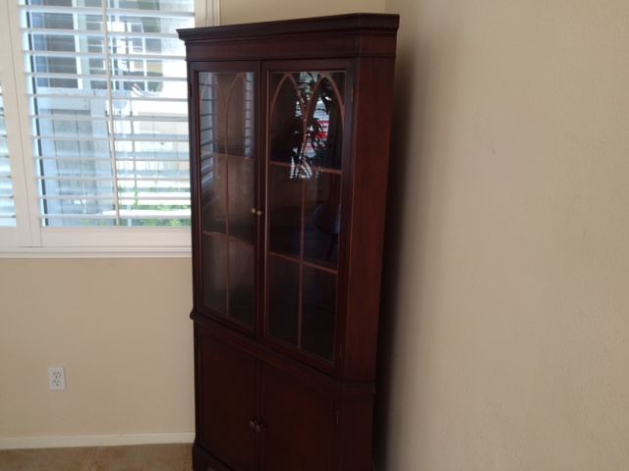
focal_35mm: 29
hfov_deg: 61.7
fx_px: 527
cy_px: 236
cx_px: 314
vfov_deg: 48.2
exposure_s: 1/60
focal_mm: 4.15
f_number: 2.2
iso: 40
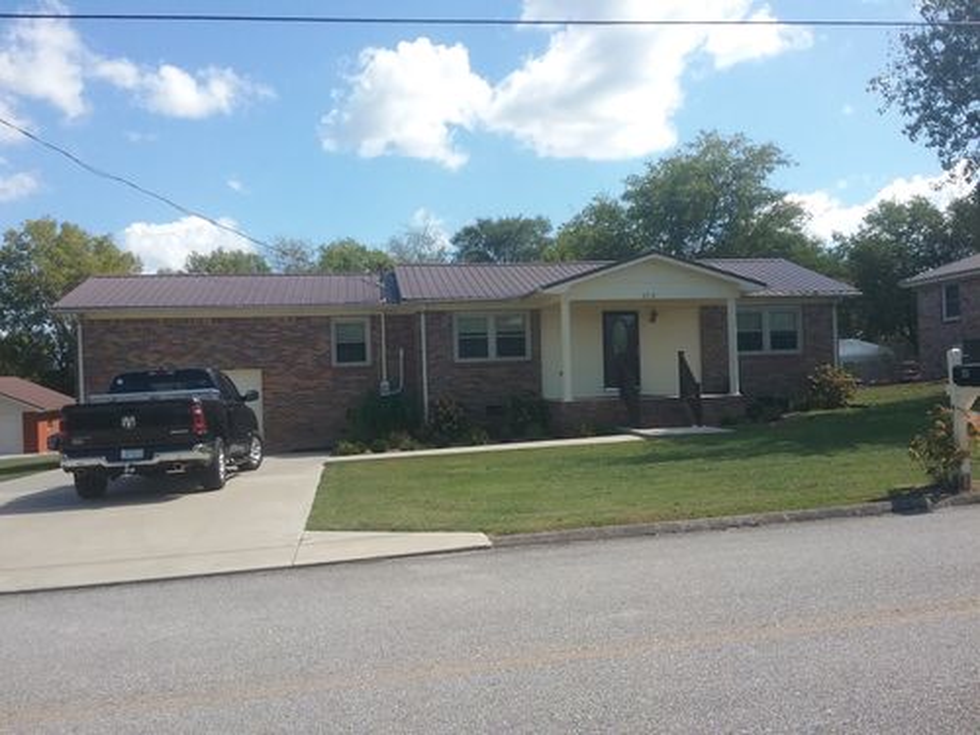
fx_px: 878
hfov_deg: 58.4
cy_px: 368
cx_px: 490
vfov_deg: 45.4
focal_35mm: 31
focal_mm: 3.3
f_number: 2.2
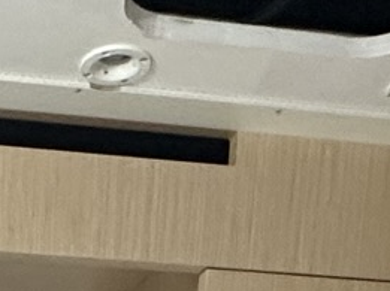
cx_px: -99
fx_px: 1238
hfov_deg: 17.0
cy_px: 1074
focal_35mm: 110
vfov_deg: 8.6
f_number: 2.2
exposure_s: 1/100
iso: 160
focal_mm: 2.22
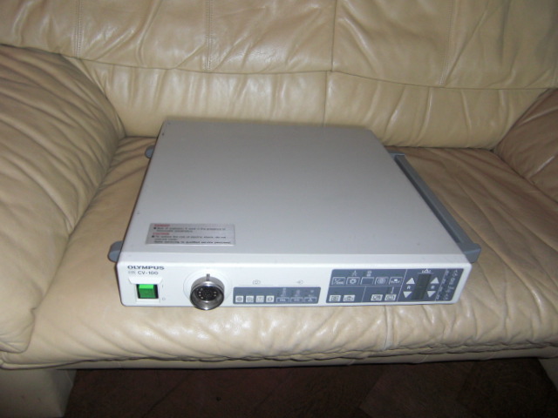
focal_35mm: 28
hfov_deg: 63.4
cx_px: 279
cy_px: 209
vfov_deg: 49.7
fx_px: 451
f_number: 2.6
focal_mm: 4.9
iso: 200
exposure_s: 1/60
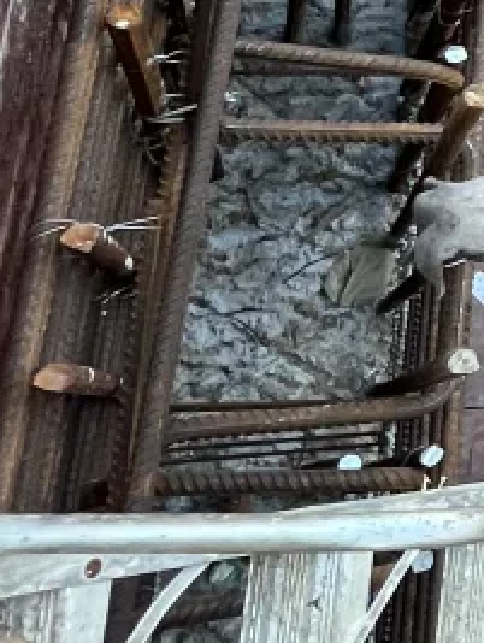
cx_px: 1252
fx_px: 1302
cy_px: -72
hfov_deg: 13.3
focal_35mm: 70
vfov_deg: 25.6
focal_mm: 1.57
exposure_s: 1/99
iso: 100
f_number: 1.8
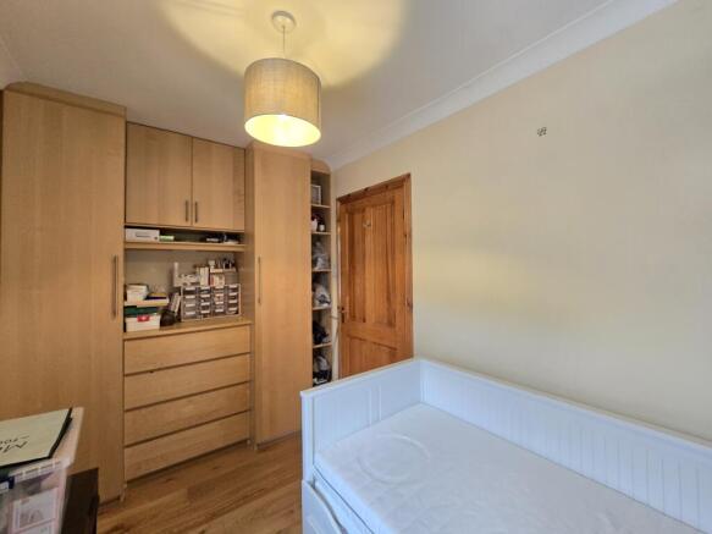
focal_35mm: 13
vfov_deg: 89.9
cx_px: 356
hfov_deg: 106.2
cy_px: 267
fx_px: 267
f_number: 2.2
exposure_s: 1/50
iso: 400
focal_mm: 2.2
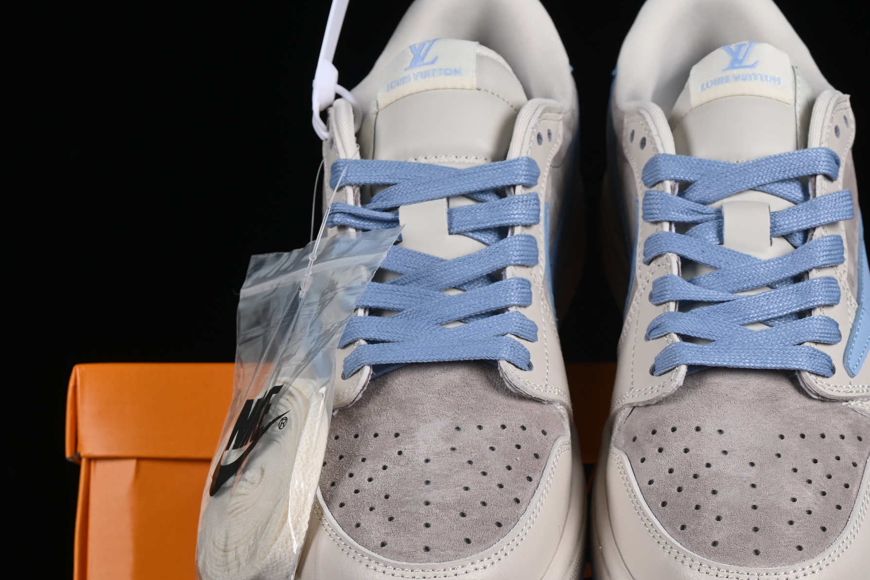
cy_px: 407
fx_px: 2827
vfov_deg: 11.7
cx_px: 577
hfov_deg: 17.5
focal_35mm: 117
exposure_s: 1/80
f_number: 8
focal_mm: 50
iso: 160
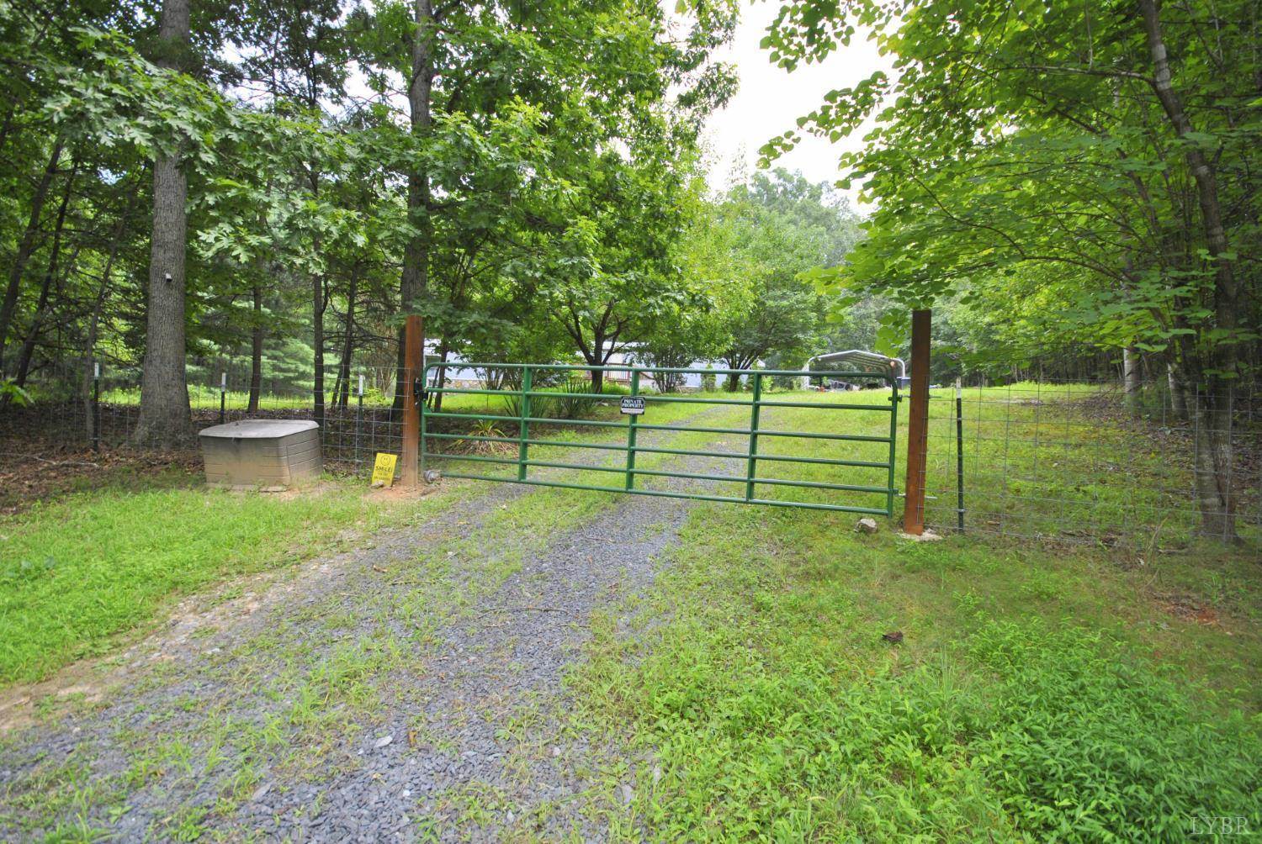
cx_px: 631
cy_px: 422
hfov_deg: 100.3
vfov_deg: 77.5
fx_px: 526
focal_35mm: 15
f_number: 5.6
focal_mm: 10
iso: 180
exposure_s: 1/125
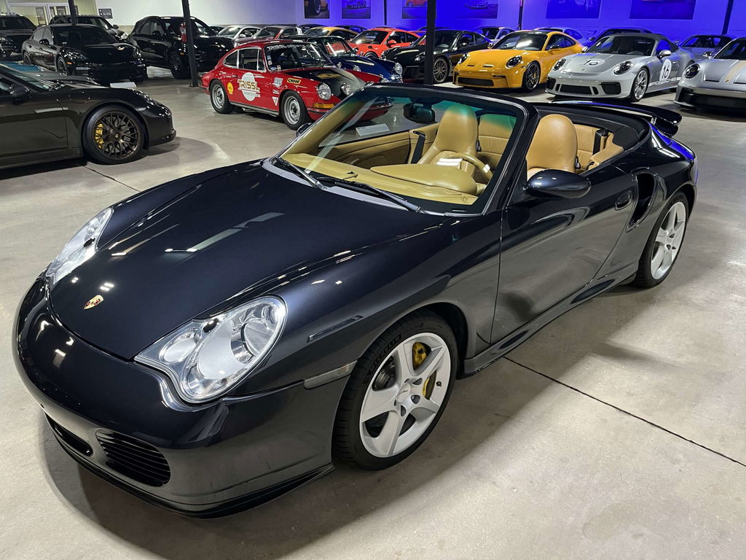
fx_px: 560
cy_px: 280
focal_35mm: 26
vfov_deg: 53.1
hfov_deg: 67.3
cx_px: 373
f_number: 1.6
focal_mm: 5.1
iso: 500
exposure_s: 1/60
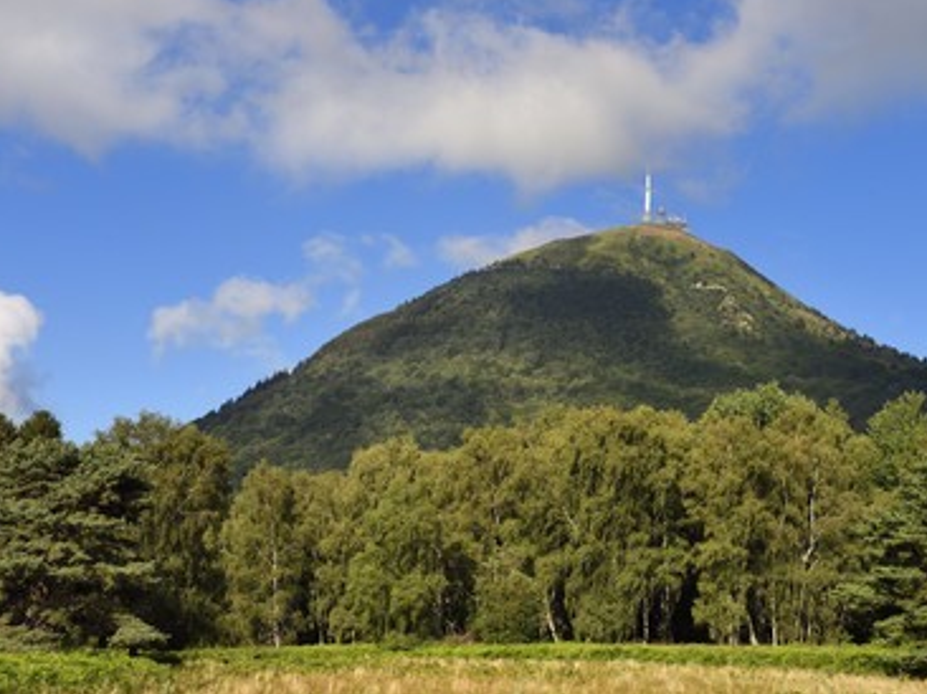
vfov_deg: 22.9
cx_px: 509
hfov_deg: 30.3
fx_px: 1713
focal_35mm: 64
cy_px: 347
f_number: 16
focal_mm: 58
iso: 400
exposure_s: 1/320
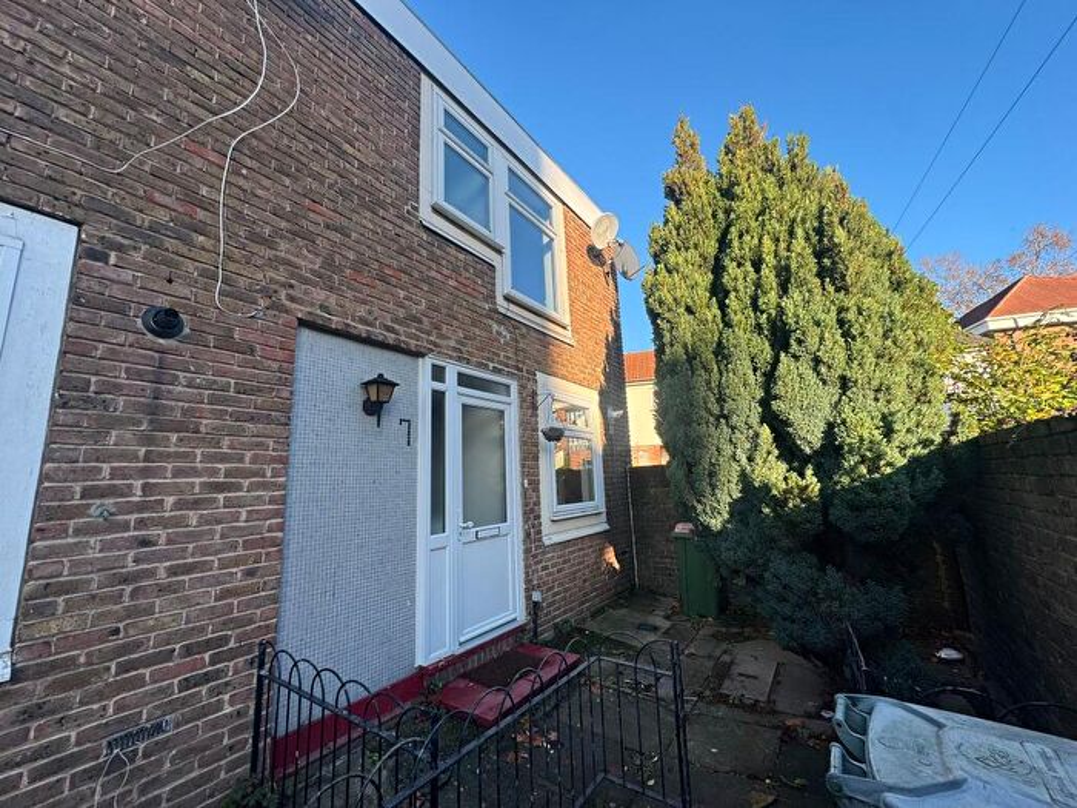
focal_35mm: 14
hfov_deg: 102.1
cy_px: 404
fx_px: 436
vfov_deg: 85.7
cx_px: 538
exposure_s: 1/340
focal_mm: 2.22
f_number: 2.2
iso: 40
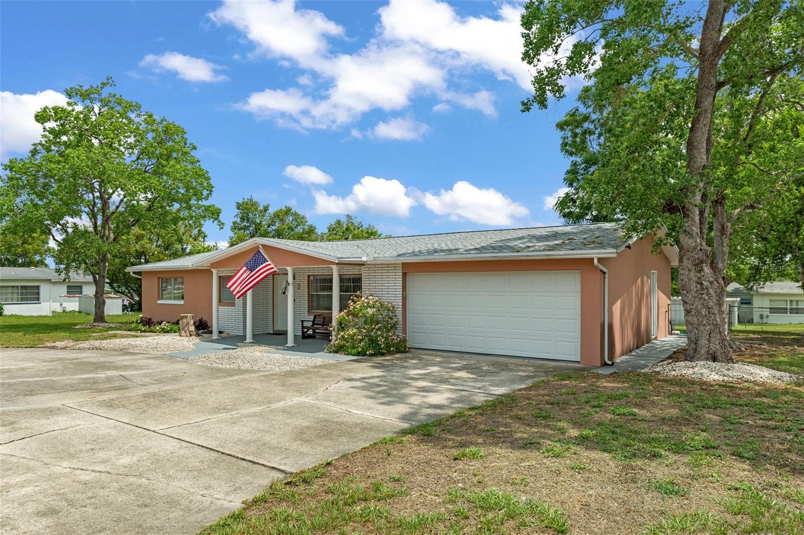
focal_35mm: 22
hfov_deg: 77.3
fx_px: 502
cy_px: 268
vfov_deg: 56.1
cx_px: 402
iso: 320
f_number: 8
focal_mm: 15
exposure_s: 1/500
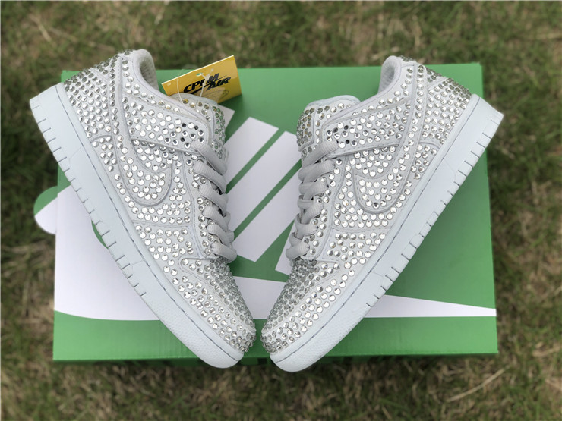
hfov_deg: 36.8
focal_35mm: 52
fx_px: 844
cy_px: 210
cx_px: 281
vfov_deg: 28.0
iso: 16
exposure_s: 1/657
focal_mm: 6
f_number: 2.4
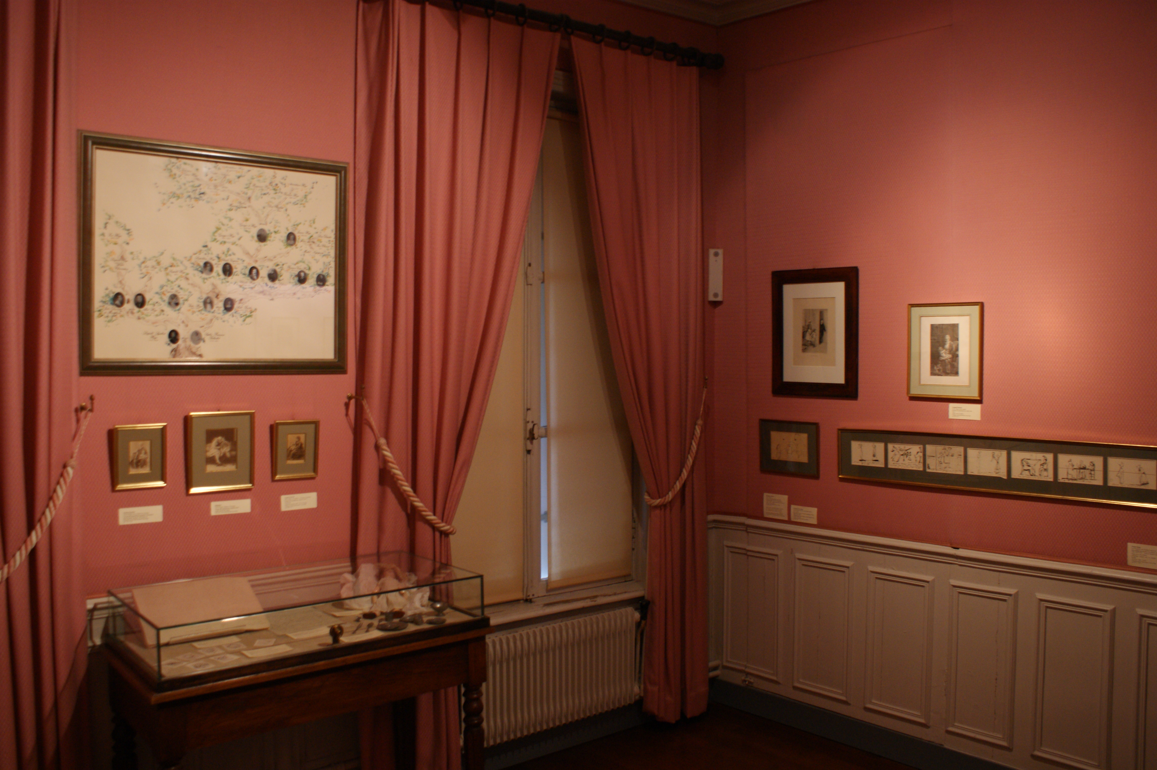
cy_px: 385
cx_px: 578
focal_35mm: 30
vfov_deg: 43.6
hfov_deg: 62.0
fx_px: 964
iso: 400
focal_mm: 20
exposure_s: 1/15
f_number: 4
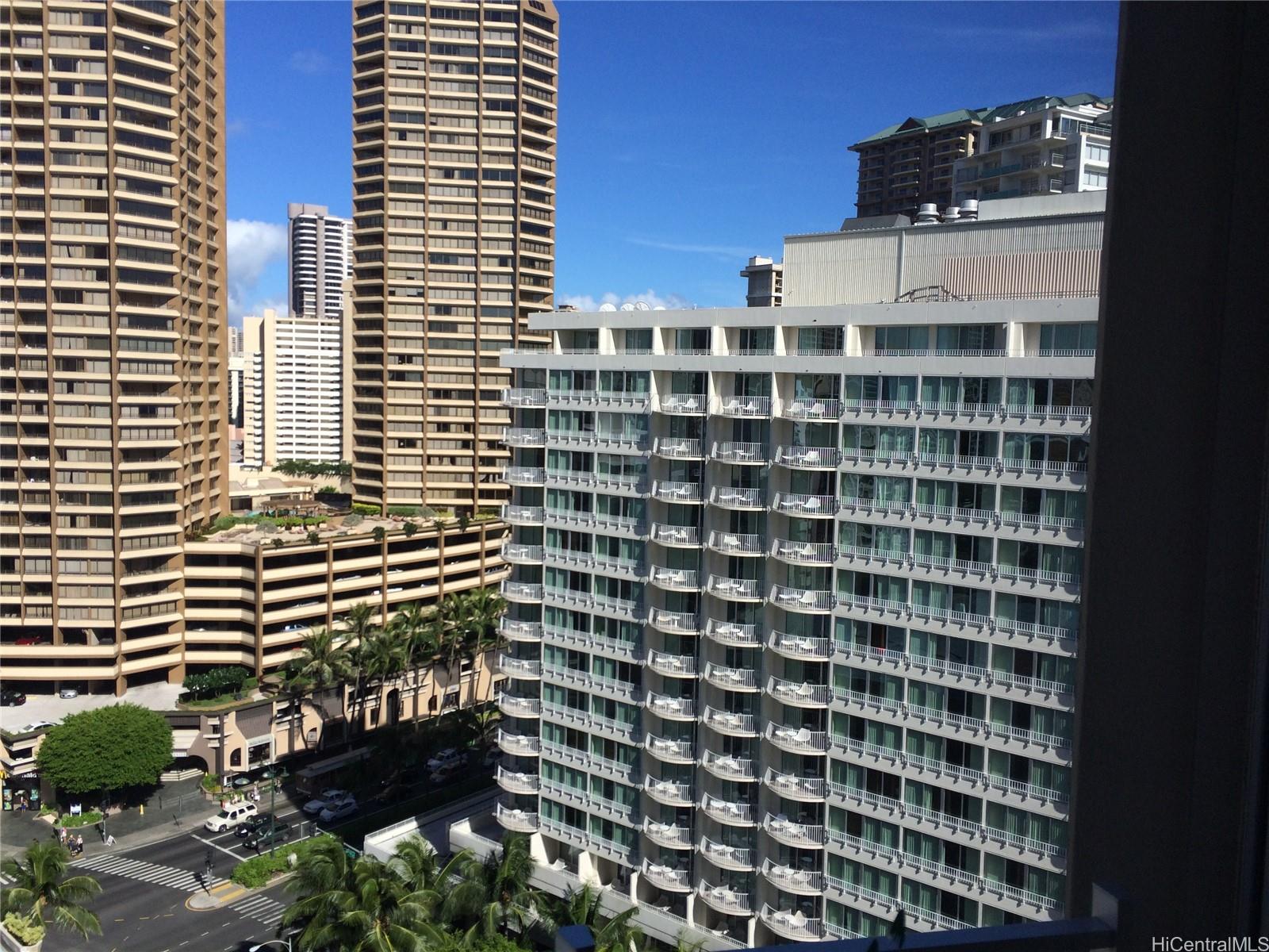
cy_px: 476
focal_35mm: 29
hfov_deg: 61.7
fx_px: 1063
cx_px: 634
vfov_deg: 48.2
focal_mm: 4.15
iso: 32
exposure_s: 1/1466
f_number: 2.2
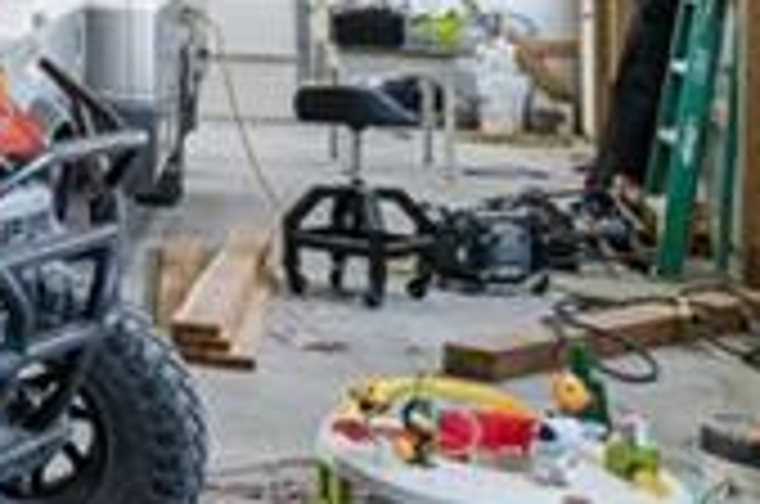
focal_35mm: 85
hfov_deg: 16.5
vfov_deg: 15.5
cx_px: -854
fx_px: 1791
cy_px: -72
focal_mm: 14
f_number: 13
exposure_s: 1/3.33
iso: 400
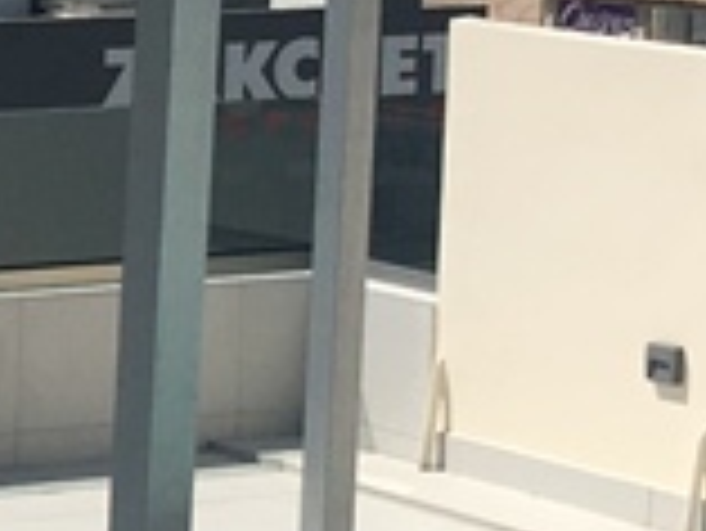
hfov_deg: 9.0
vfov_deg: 7.5
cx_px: -1041
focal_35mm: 197
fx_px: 4021
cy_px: 184
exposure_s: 1/4049
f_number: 2.2
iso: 25
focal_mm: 4.15
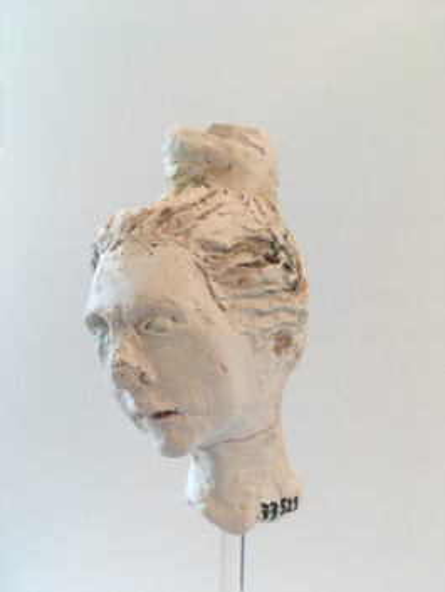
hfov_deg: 48.3
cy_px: 296
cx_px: 222
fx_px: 497
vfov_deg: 61.6
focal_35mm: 29
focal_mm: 4.15
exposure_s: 1/33
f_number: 2.2
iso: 25
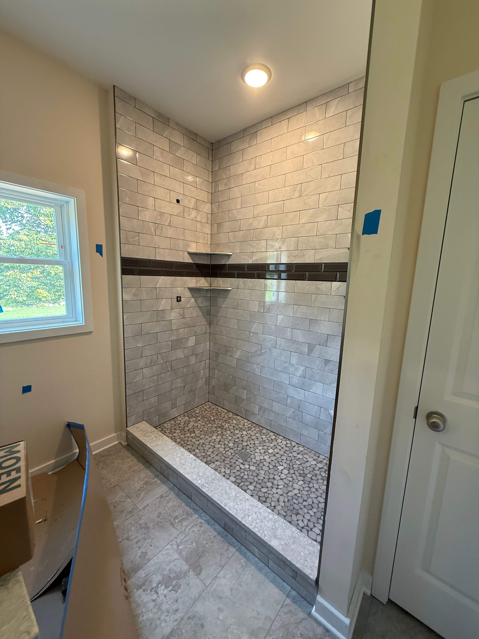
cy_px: 320
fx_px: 258
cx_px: 240
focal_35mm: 14
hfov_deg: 85.7
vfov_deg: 102.1
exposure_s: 1/60
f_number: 2.2
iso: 200
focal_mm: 2.22
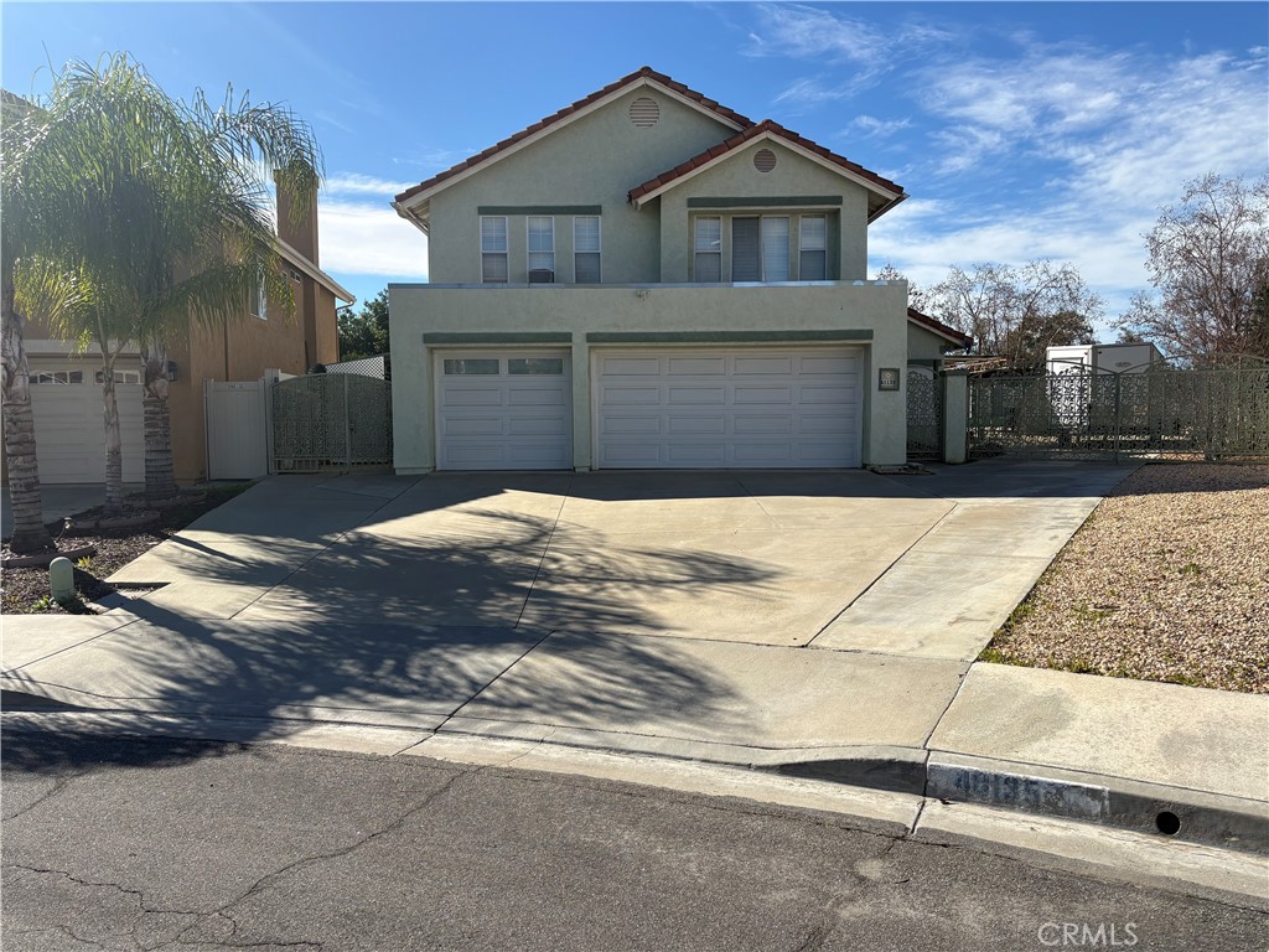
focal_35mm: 26
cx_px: 634
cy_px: 476
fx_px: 953
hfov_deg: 67.3
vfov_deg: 53.1
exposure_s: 1/3831
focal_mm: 5.96
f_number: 1.6
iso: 50
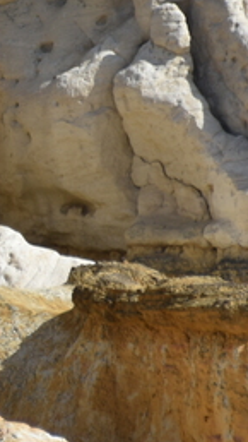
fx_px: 18226
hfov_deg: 0.8
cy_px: 140
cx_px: -162
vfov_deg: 1.4
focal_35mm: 1558
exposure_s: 1/640
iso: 125
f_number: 5.6
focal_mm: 300
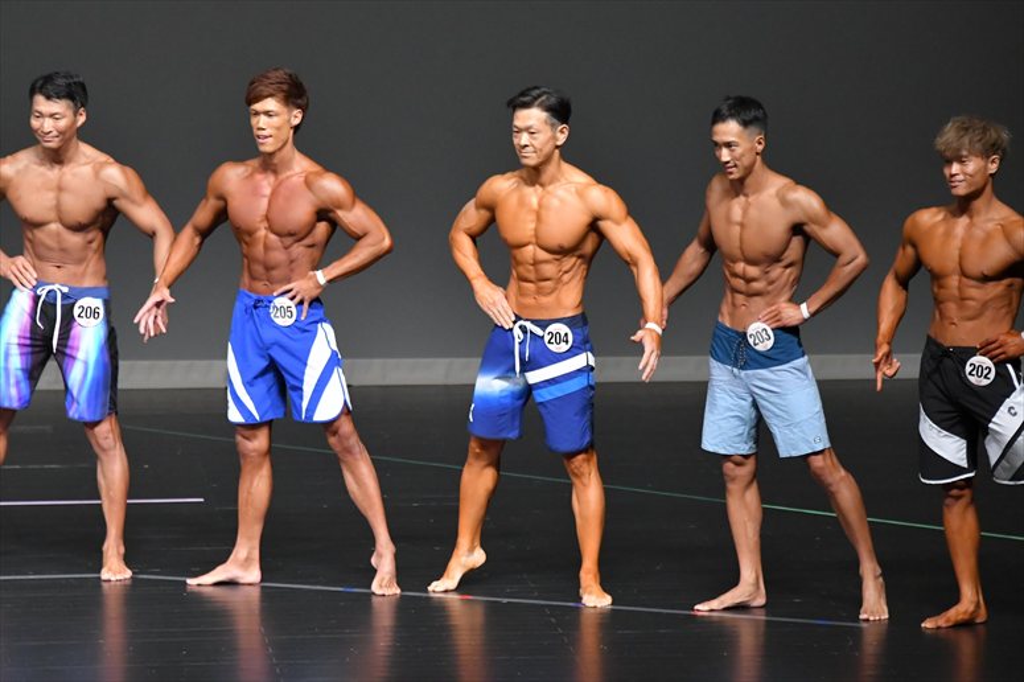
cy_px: 341
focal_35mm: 285
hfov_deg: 7.2
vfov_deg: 4.8
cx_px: 512
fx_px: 8103
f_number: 5.6
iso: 5000
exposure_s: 1/400
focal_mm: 190
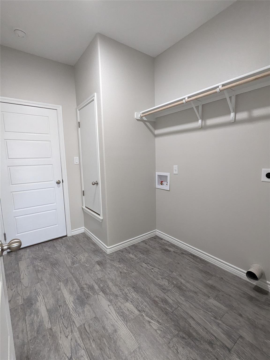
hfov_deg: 78.1
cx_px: 135
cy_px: 180
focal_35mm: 16
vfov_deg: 94.5
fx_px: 166
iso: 890
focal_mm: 2.35
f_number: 2.2
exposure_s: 1/120
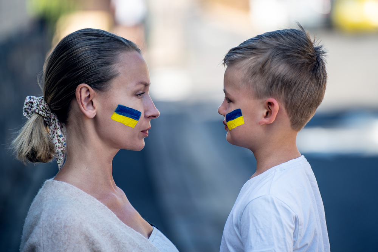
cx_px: 189
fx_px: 1890
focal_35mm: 180
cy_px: 126
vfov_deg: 7.6
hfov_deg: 11.4
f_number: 2.8
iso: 160
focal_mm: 180
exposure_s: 1/640
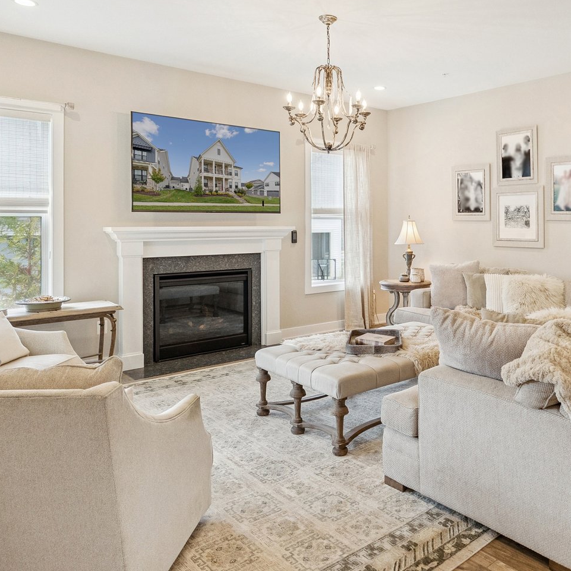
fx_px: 541
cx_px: 396
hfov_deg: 54.1
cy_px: 207
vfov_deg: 54.9
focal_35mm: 29
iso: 1250
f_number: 4
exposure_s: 1/125
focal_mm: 16
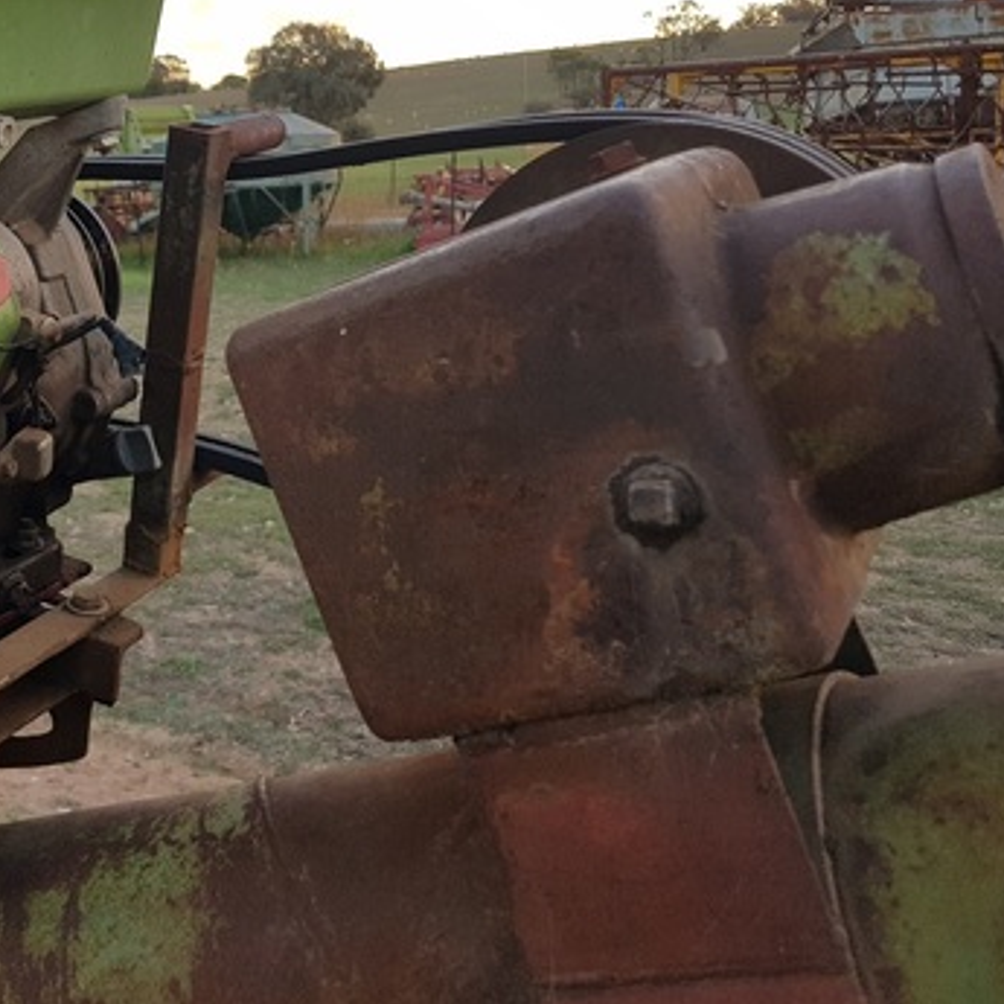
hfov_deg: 35.5
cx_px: 58
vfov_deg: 37.9
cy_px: 333
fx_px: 1444
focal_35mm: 44
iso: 40
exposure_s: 1/237
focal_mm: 4.2
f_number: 1.7
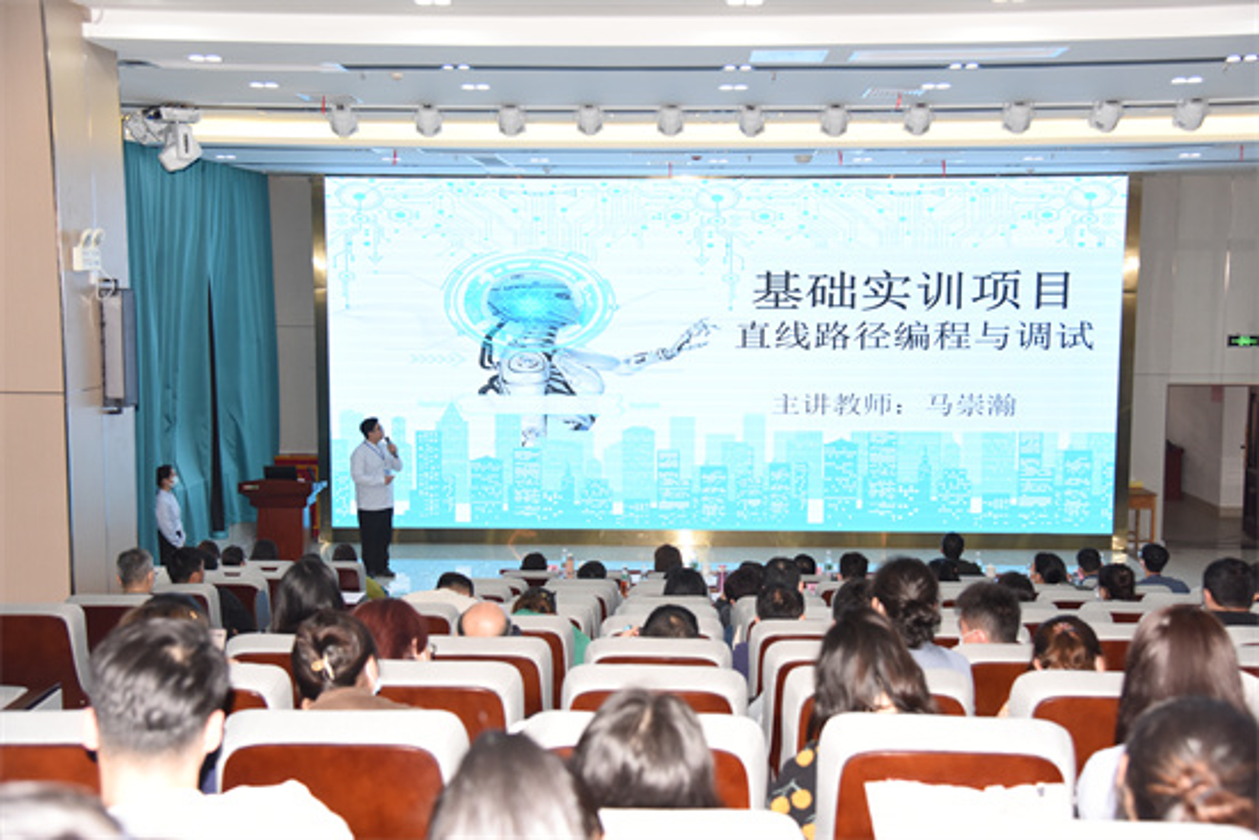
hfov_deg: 48.4
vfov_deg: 33.4
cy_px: 420
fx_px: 1399
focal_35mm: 40
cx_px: 630
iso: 1600
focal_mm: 40
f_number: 4
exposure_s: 1/250
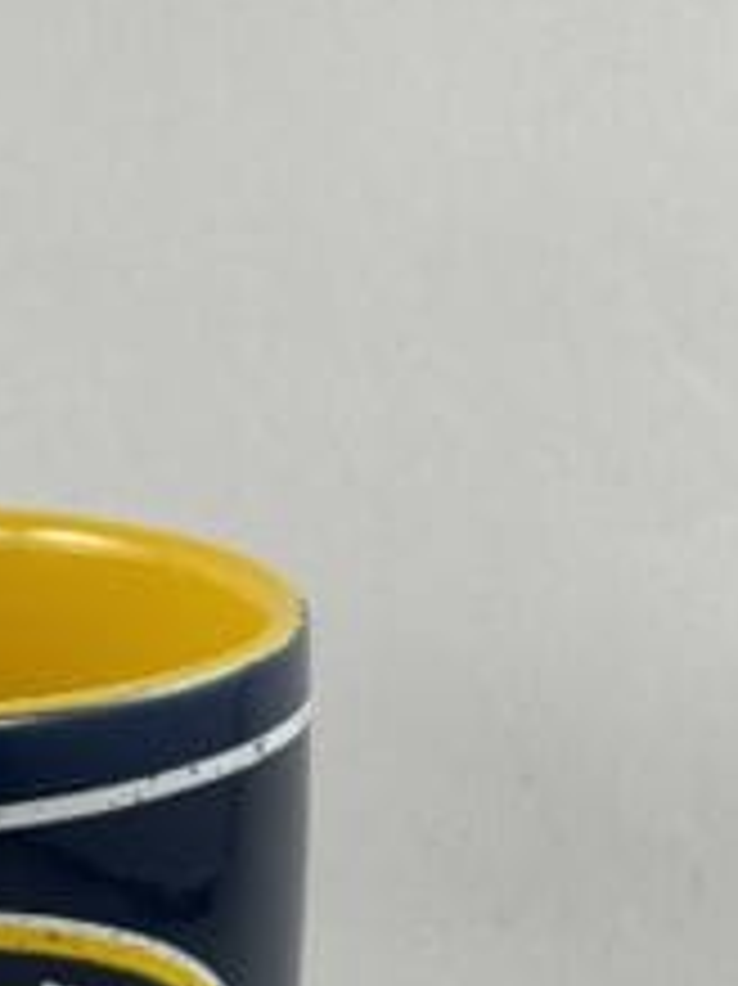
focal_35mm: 146
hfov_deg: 10.0
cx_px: -171
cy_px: 979
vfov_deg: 13.4
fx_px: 4154
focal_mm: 6.86
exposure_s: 1/100
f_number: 1.78
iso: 64
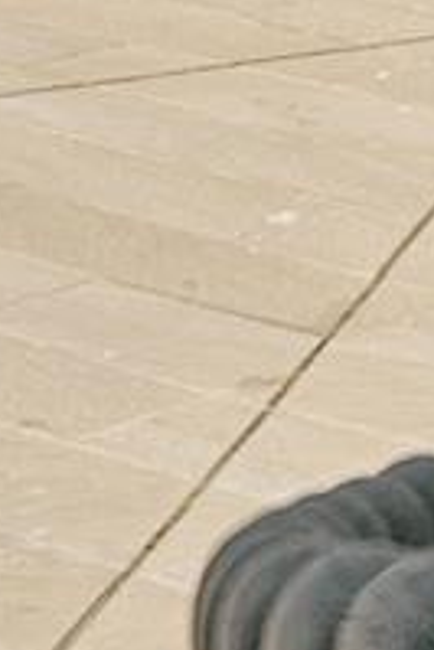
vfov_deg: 9.0
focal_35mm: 211
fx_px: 3809
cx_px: 783
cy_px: -787
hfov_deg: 6.4
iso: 125
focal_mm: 35
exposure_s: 1/640
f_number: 10
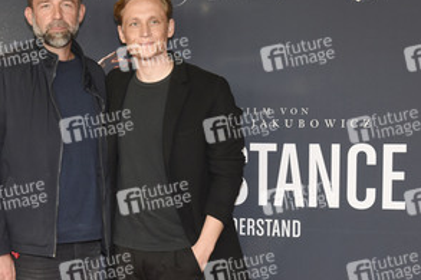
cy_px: 162
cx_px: 116
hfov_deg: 25.1
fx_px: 935
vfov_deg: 17.0
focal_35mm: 80
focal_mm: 52
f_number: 6.3
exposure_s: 1/125
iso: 2000
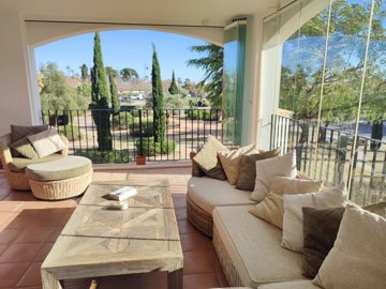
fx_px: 268
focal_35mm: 24
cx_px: 193
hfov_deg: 71.6
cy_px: 144
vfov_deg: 56.8
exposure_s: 1/463
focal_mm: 5.89
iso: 50
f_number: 1.89
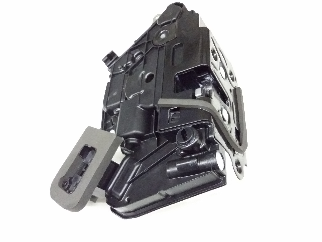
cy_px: 121
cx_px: 161
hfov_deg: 56.8
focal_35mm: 32
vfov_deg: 44.2
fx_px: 298
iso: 1000
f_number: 2.4
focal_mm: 3.4
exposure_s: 1/15
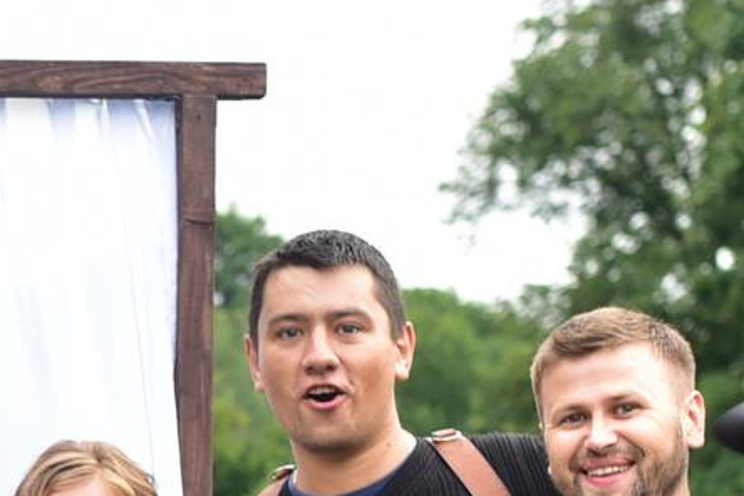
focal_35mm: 202
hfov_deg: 9.9
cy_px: 778
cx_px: -367
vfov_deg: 6.7
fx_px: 4174
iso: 320
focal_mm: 35
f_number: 3.5
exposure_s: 1/200
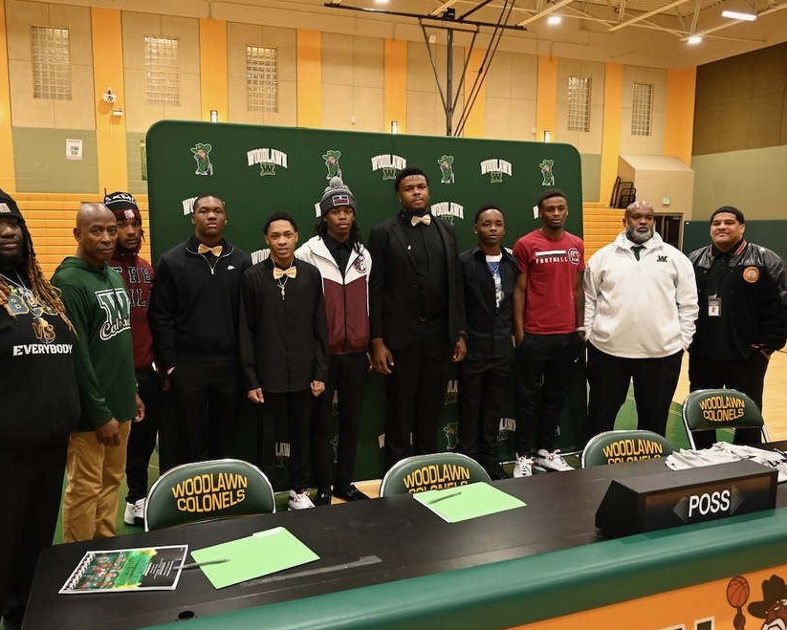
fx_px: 652
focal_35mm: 28
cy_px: 307
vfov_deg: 51.6
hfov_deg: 62.1
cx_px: 356
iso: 3200
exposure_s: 1/200
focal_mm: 24
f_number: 5
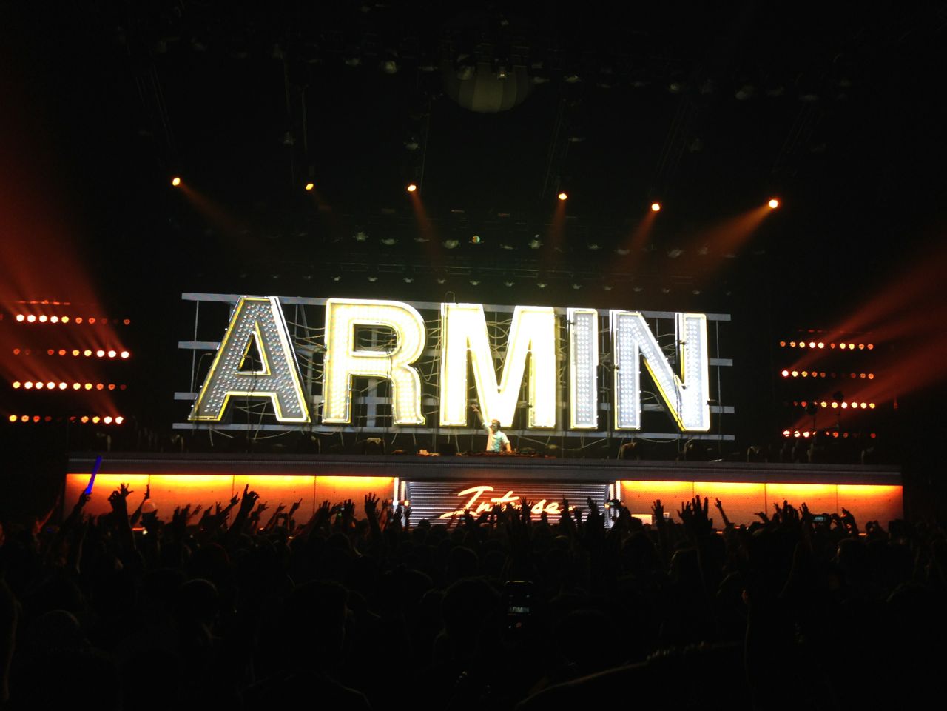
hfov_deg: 55.4
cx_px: 474
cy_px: 356
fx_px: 903
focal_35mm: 33
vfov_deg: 42.9
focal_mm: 4.12
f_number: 2.4
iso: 64
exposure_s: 1/60
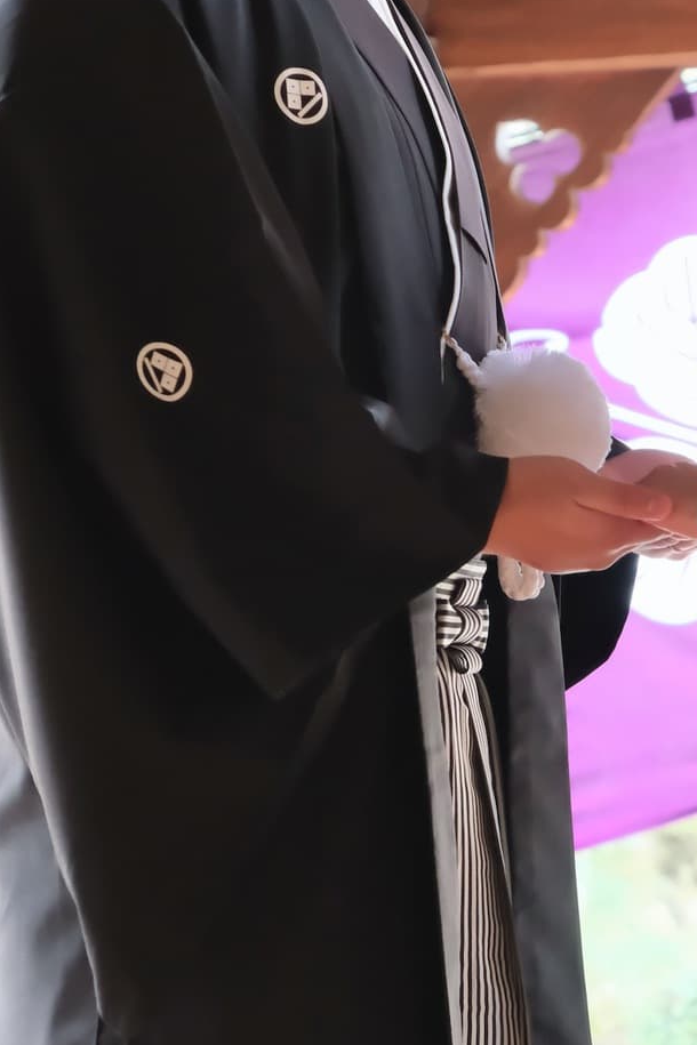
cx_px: 688
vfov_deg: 13.6
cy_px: 586
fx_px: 4385
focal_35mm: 151
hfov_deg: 9.0
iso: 3200
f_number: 4
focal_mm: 42.9
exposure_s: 1/25
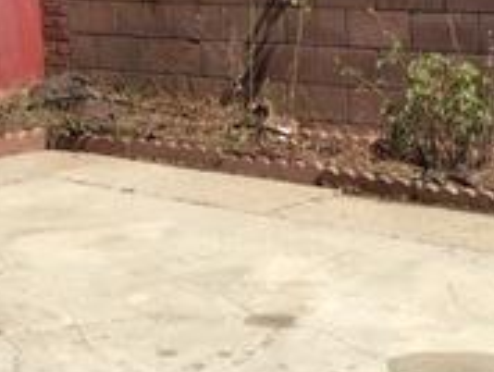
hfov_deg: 18.6
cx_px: 422
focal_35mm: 104
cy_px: 275
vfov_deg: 14.2
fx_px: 1486
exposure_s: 1/1479
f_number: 2.2
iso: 25
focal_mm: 4.15
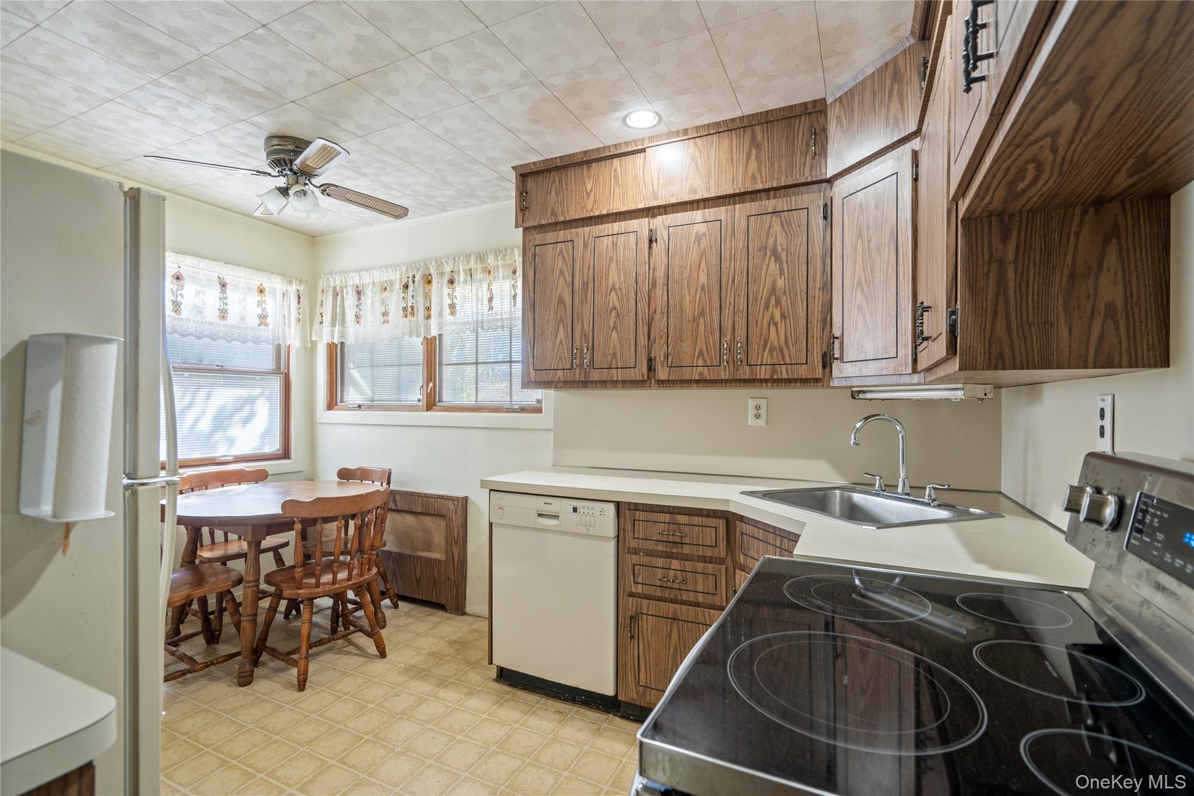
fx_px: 531
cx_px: 597
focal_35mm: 16
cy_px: 398
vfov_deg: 73.7
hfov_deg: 96.7
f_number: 5
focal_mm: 16
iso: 640
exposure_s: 1/10
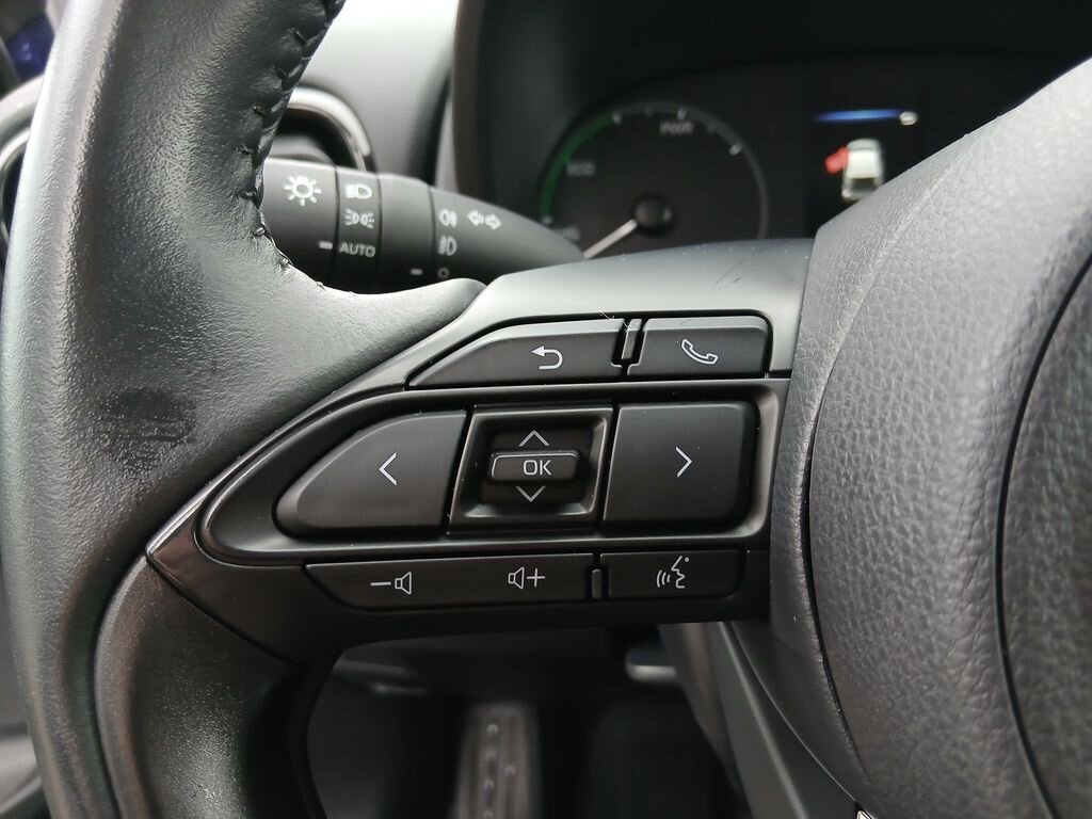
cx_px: 546
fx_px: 820
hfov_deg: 67.3
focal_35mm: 26
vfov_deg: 53.1
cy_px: 410
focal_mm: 3.98
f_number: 1.8
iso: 250
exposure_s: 1/25
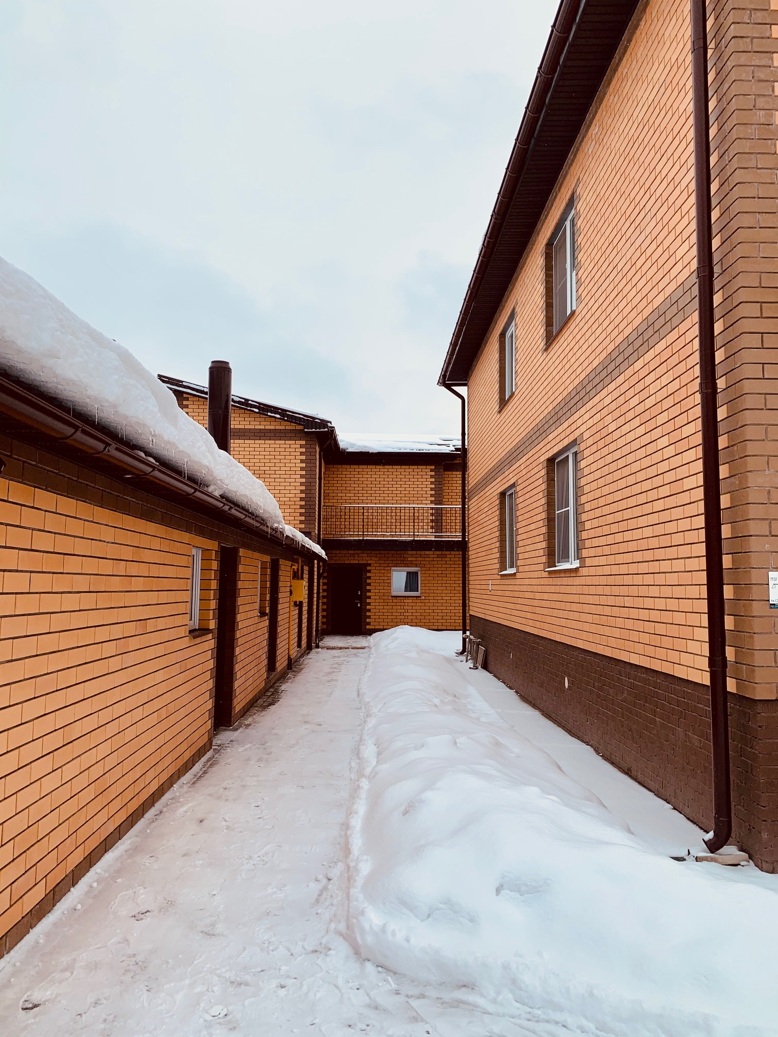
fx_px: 779
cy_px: 518
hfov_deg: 53.1
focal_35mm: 26
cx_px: 389
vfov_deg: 67.3
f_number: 1.8
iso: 25
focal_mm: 4.25
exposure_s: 1/954
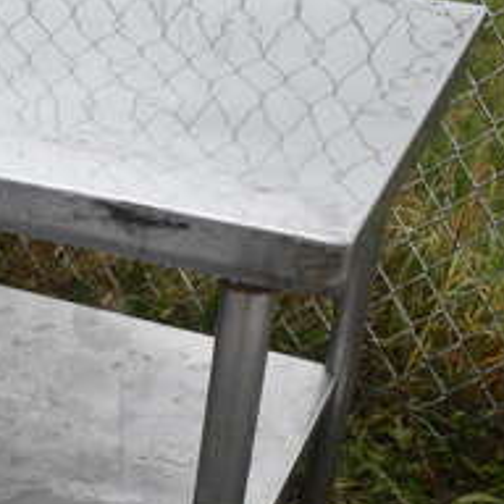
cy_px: 425
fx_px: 1202
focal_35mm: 73
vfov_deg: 23.2
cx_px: -50
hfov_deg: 22.4
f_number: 4
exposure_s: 1/250
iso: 400
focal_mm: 18
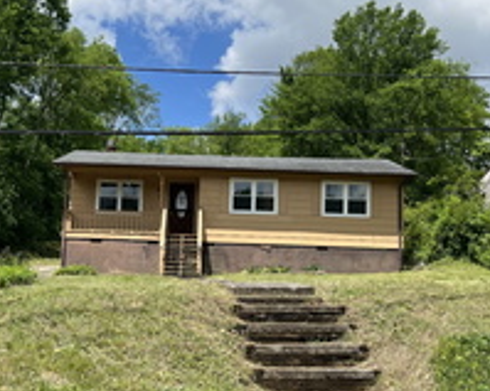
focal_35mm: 51
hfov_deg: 36.6
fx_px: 739
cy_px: 229
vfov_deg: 29.6
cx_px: 199
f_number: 1.5
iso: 50
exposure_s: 1/4274
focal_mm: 5.7
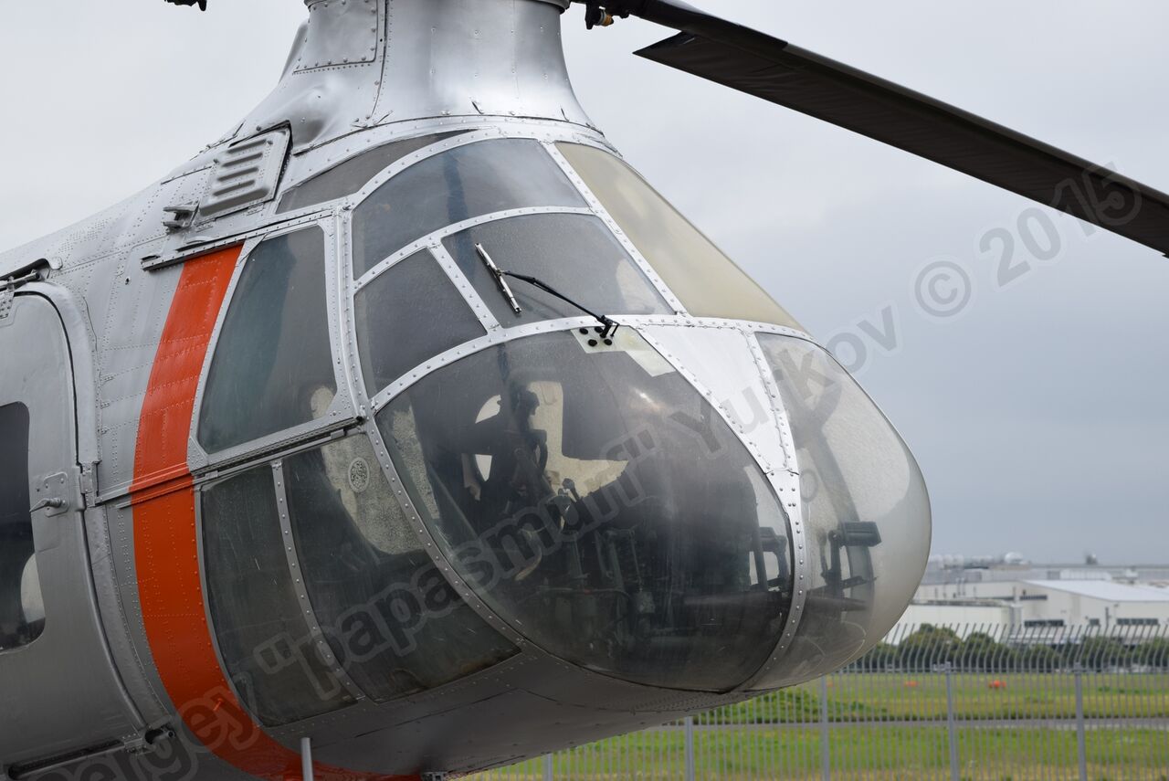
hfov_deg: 14.9
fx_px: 4484
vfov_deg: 10.0
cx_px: 584
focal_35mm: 138
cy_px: 390
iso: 200
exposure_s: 1/400
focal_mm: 92
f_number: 10
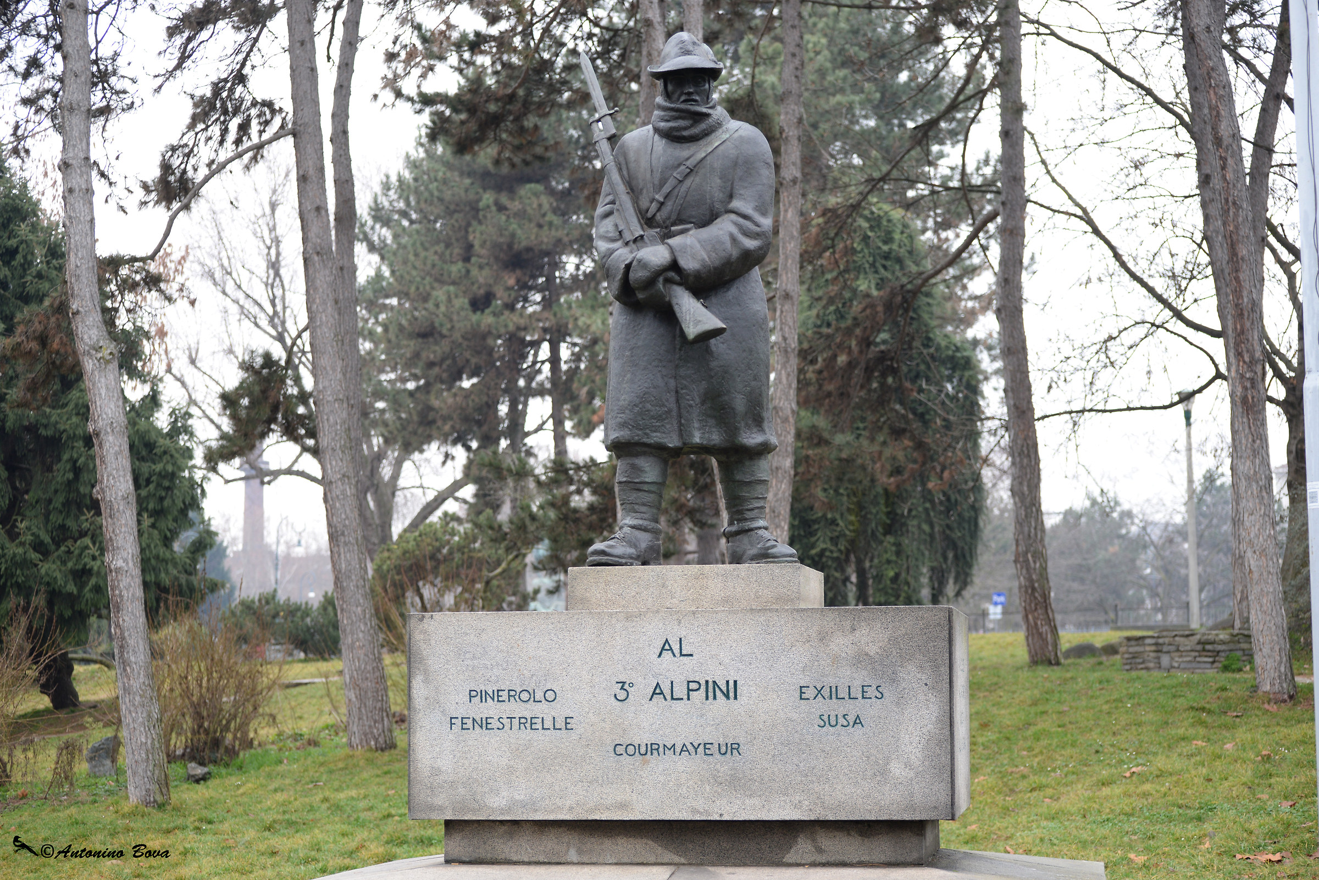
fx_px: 2566
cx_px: 660
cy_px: 440
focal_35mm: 70
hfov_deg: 28.8
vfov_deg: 19.5
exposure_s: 1/100
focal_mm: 70
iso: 400
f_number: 4.5
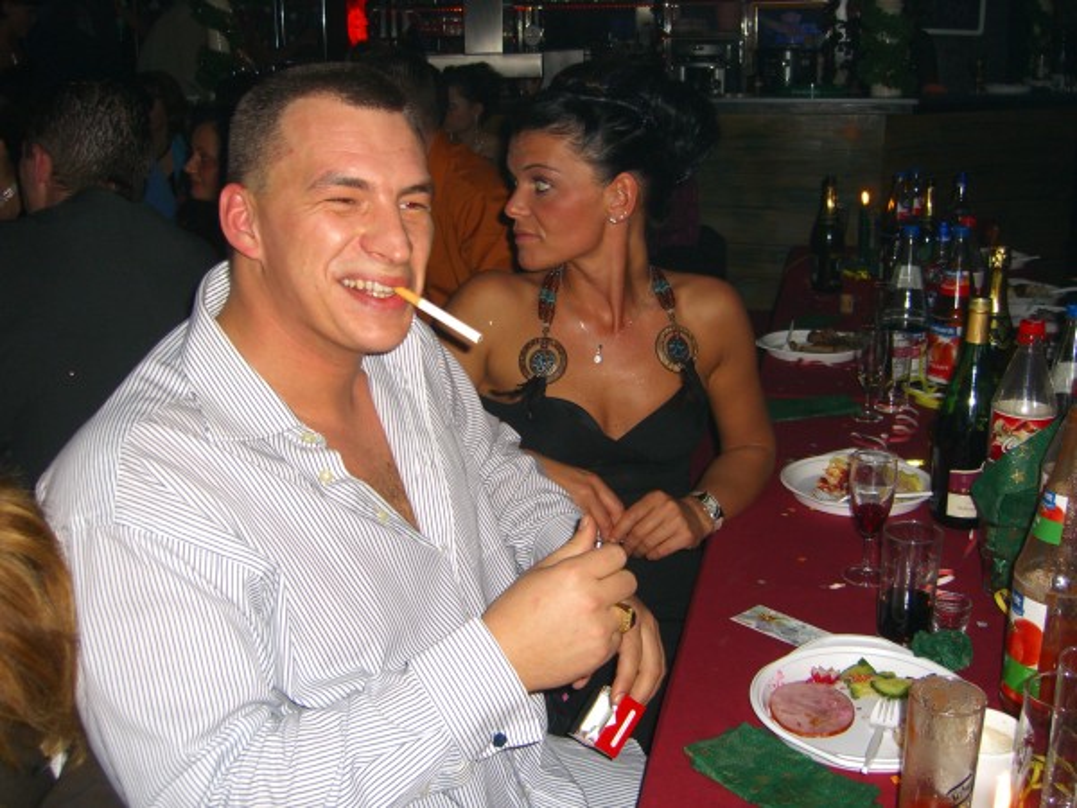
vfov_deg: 37.7
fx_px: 1182
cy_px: 404
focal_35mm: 38
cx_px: 538
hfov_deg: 49.0
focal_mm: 7.9
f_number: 2.8
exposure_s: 1/60
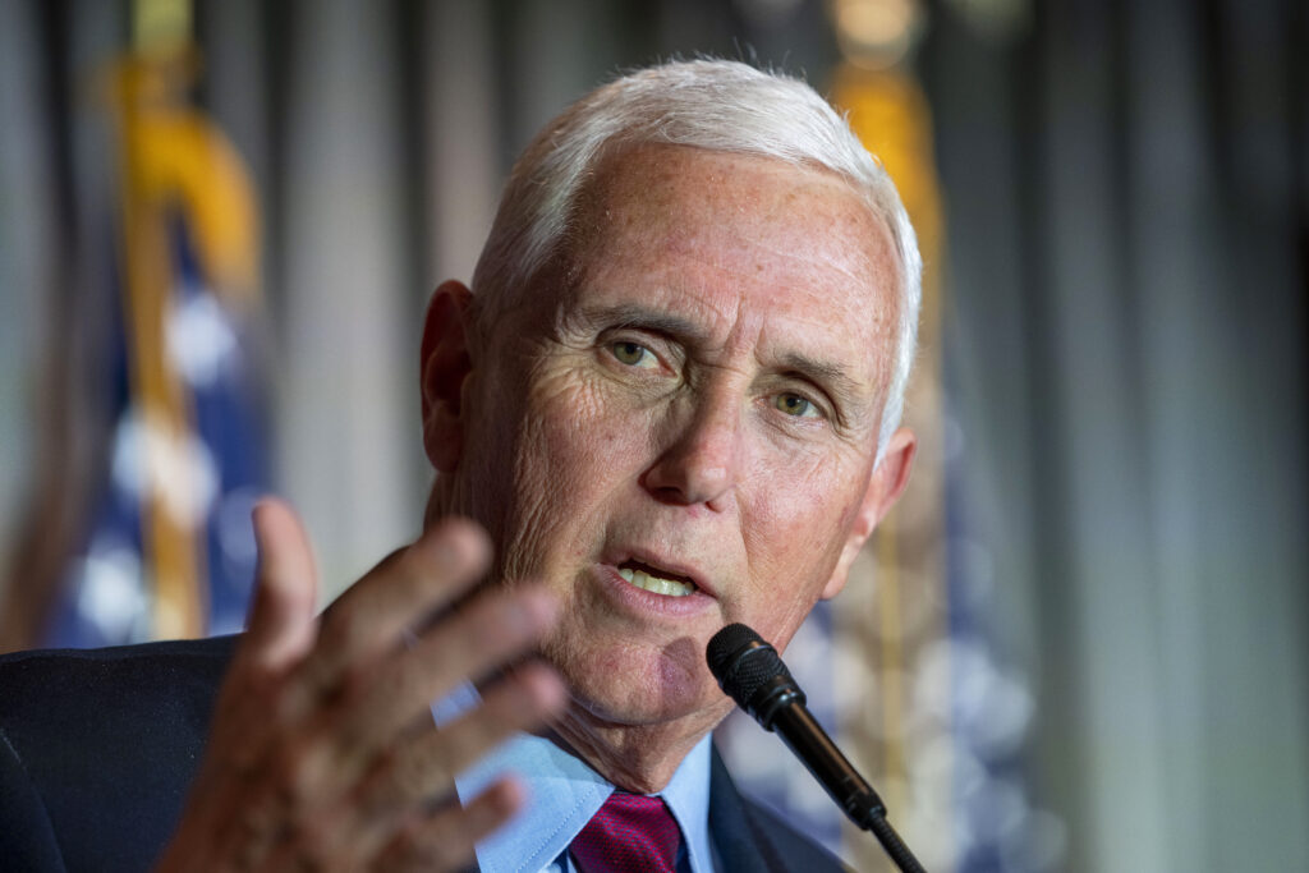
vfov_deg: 6.9
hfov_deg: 10.3
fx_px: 7273
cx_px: 654
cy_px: 436
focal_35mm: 200
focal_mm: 200
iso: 1000
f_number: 3.5
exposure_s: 1/320
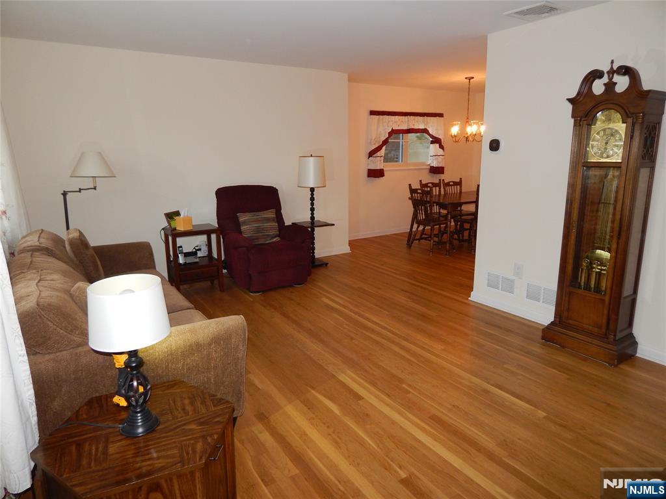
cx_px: 333
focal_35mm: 23
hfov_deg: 73.9
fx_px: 443
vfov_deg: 58.9
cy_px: 250
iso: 200
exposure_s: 1/30
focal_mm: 4
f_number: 3
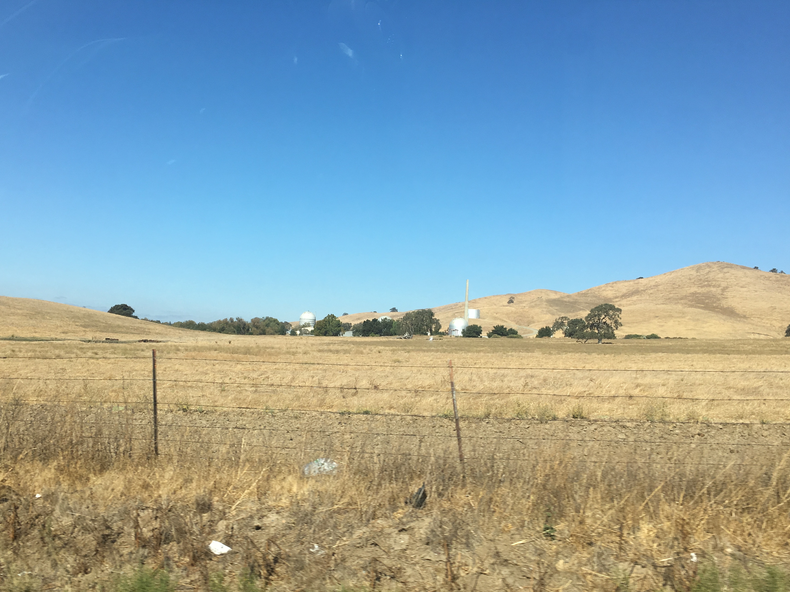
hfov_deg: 53.9
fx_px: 776
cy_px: 344
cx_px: 382
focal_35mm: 34
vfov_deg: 41.7
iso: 25
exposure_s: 1/1748
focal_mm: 4.15
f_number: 2.2
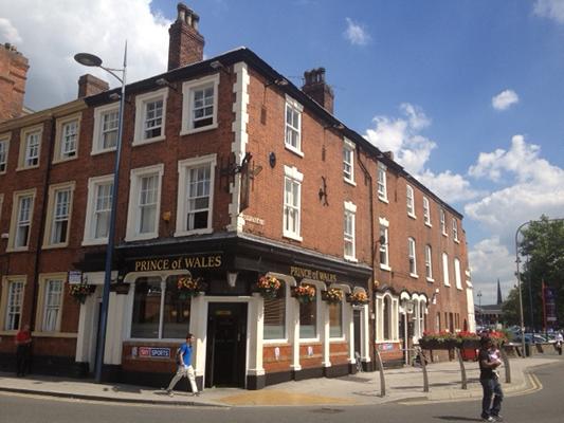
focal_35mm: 35
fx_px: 570
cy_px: 212
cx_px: 282
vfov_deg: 40.7
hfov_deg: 52.6
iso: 50
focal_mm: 4.28
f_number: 2.4
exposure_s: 1/1623
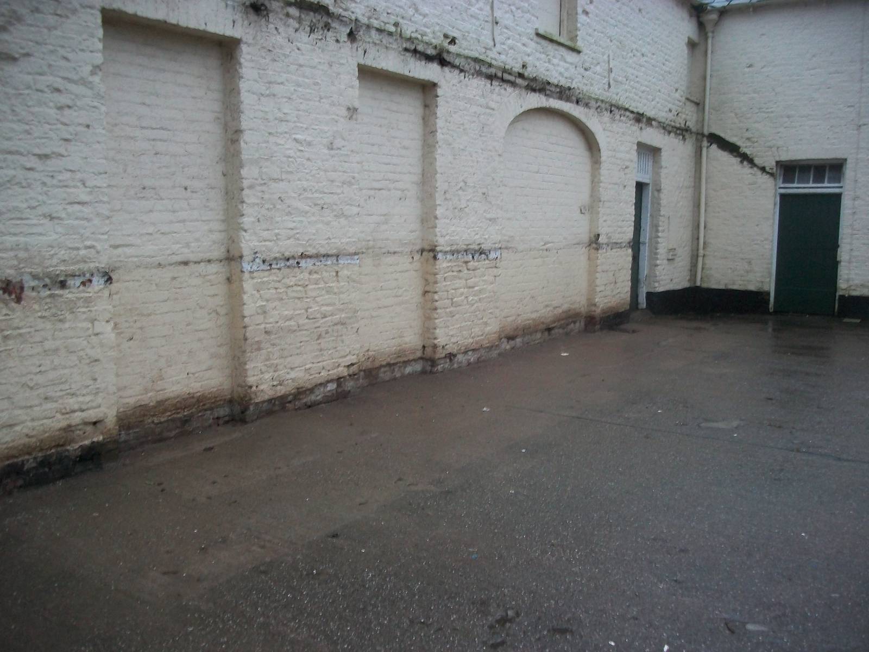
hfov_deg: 56.8
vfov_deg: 44.2
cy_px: 326
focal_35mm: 32
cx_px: 434
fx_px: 803
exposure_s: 1/8
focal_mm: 5.7
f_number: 2.9
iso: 220
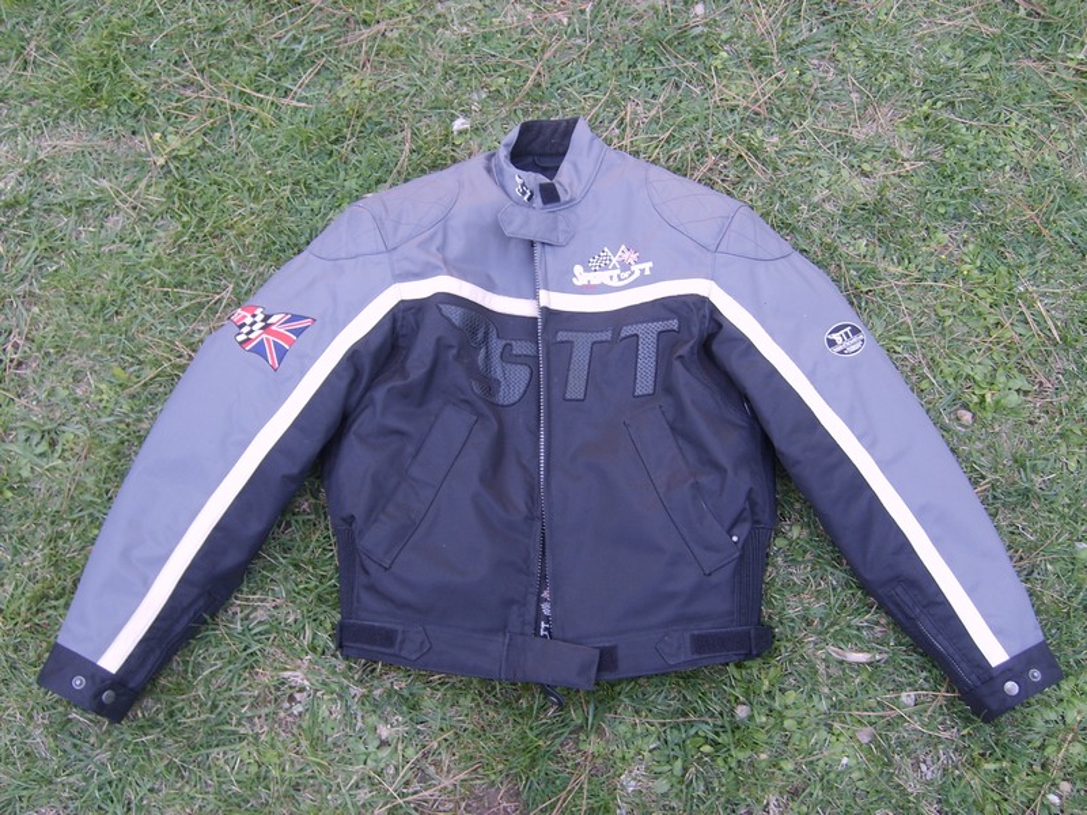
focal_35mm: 35
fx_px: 1099
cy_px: 408
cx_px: 544
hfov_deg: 52.6
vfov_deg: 40.7
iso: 64
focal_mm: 5.8
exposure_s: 1/30
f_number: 2.8
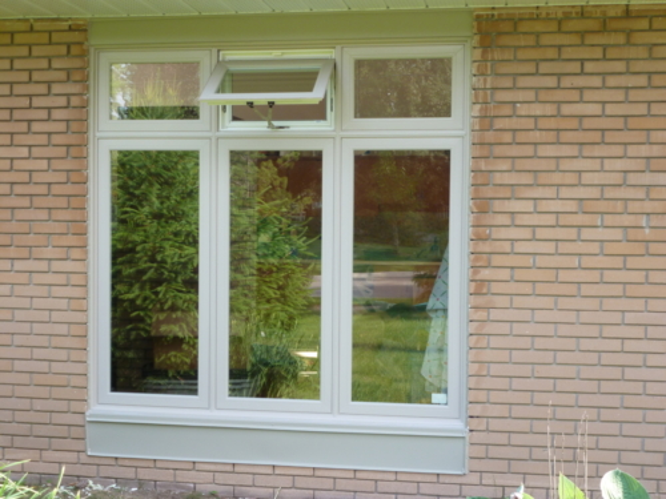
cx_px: 333
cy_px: 250
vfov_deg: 28.0
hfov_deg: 36.8
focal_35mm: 52
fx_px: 1000
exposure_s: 1/60
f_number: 4.3
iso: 160
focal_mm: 9.4
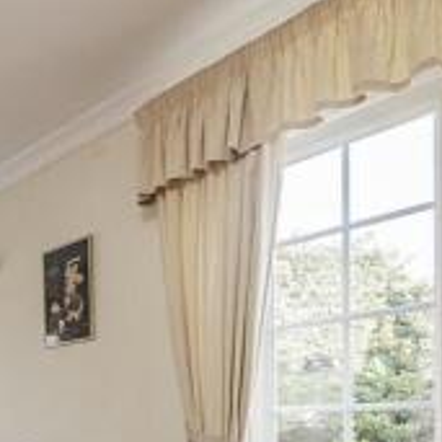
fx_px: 563
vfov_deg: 38.4
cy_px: 436
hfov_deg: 37.1
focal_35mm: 39
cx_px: -25
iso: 320
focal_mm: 12
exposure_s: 1/10
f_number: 9
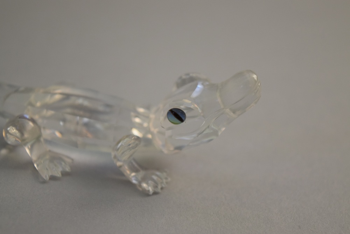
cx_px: 175
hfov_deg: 24.6
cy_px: 117
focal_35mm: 82
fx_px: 802
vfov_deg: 16.6
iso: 800
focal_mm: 55
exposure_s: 1/100
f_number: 5.6
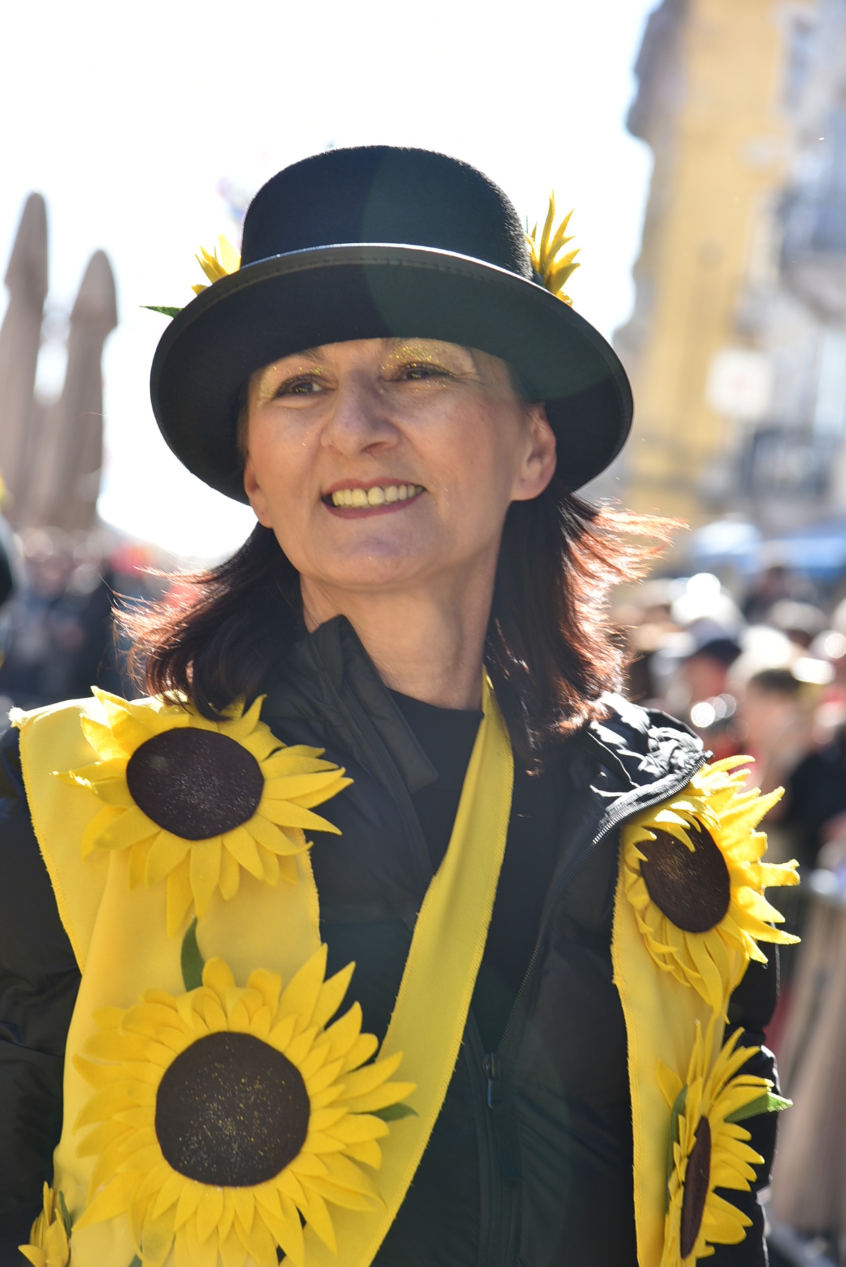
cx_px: 423
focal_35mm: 100
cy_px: 634
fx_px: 3521
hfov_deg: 13.7
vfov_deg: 20.4
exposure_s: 1/250
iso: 200
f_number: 5
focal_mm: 100
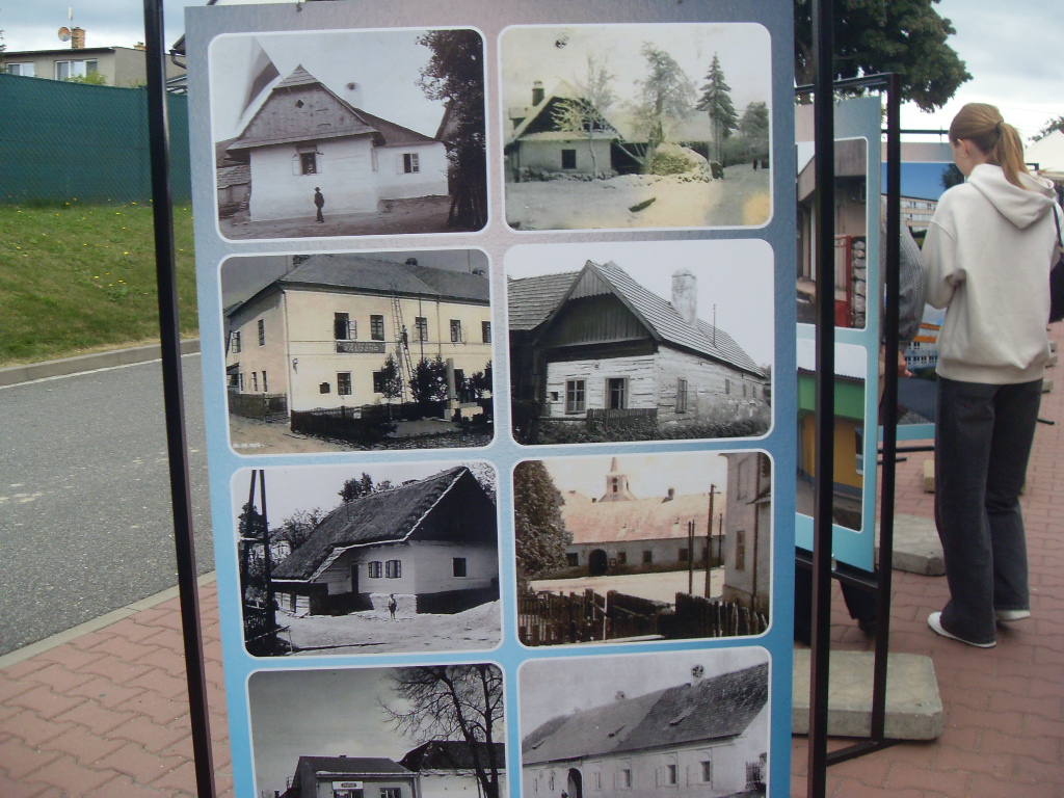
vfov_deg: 40.7
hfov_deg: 52.6
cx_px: 532
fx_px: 1076
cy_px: 399
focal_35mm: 35
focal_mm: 6.3
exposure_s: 1/125
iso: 80
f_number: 7
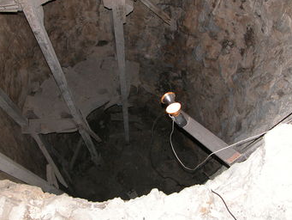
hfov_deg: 45.7
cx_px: 130
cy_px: 93
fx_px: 346
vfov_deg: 35.1
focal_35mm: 41
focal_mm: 8.9
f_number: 2.8
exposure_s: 1/60
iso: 200
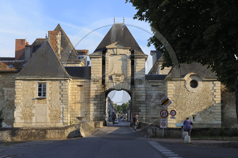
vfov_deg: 21.9
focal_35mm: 62
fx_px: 410
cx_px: 119
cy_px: 79
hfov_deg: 32.4
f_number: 9
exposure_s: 1/160
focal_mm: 62
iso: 200
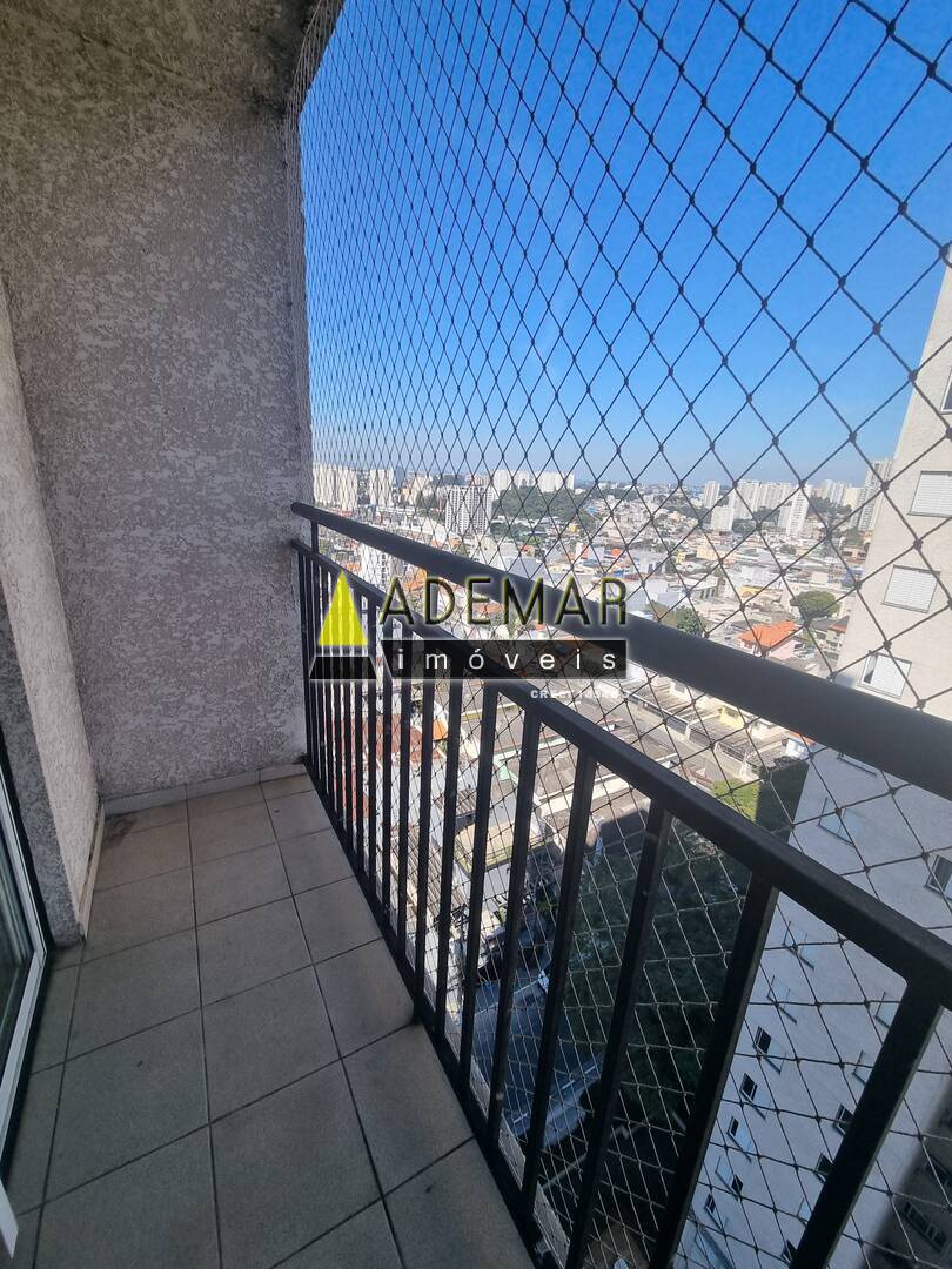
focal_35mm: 13
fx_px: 477
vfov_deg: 106.2
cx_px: 476
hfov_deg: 89.9
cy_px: 634
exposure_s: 1/1204
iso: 50
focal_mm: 2.2
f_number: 2.2
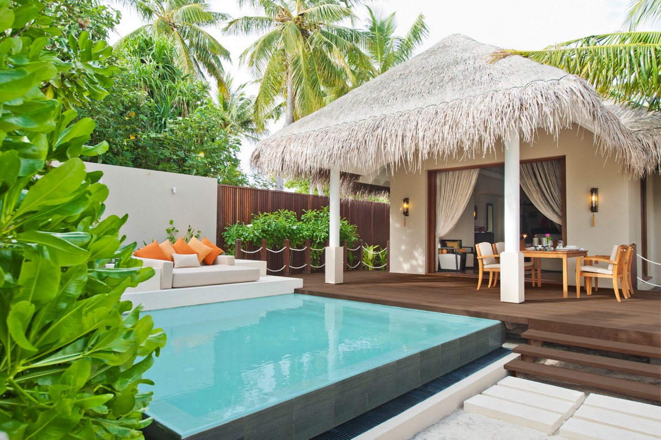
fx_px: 440
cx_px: 330
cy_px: 220
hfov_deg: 73.8
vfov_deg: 53.1
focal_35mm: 24
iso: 200
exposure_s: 1/100
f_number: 7.1
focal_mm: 24
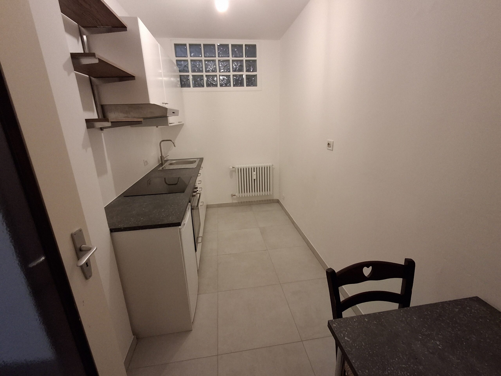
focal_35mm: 16
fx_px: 232
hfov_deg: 94.5
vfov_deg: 78.1
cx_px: 250
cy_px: 188
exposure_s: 1/50
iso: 200
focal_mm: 1.64
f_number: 2.2
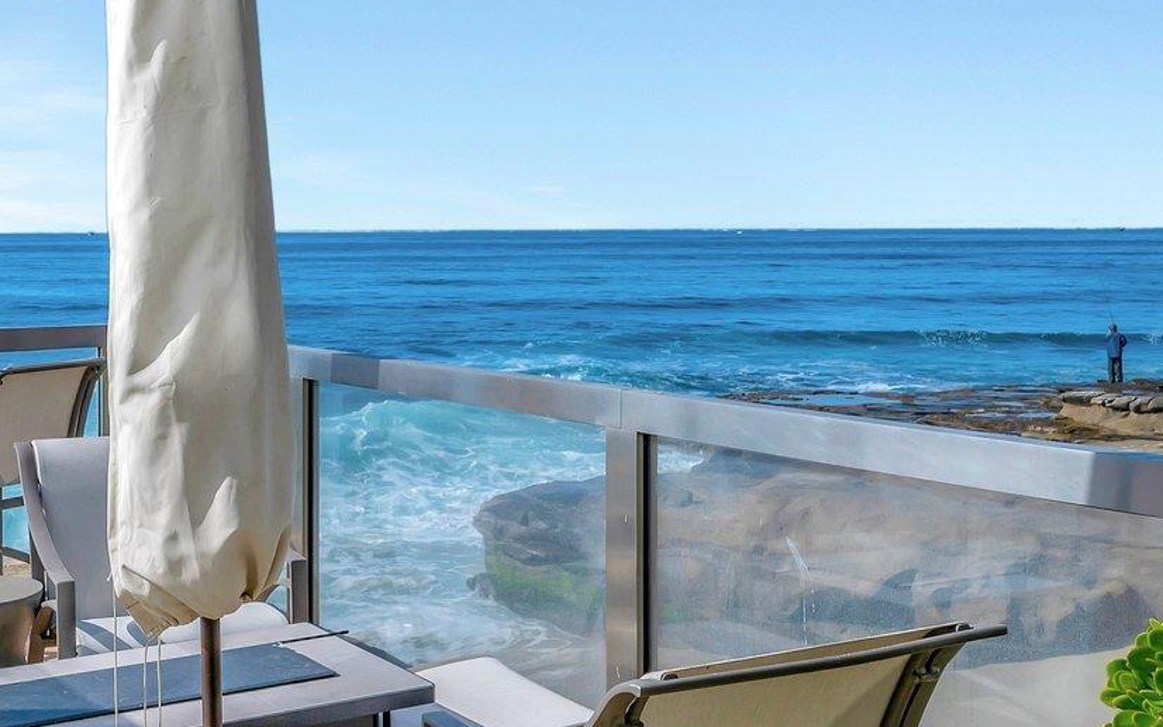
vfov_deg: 26.2
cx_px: 360
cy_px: 313
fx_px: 1561
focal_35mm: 49
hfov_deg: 40.2
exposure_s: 1/2000
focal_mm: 19.5
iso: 400
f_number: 8
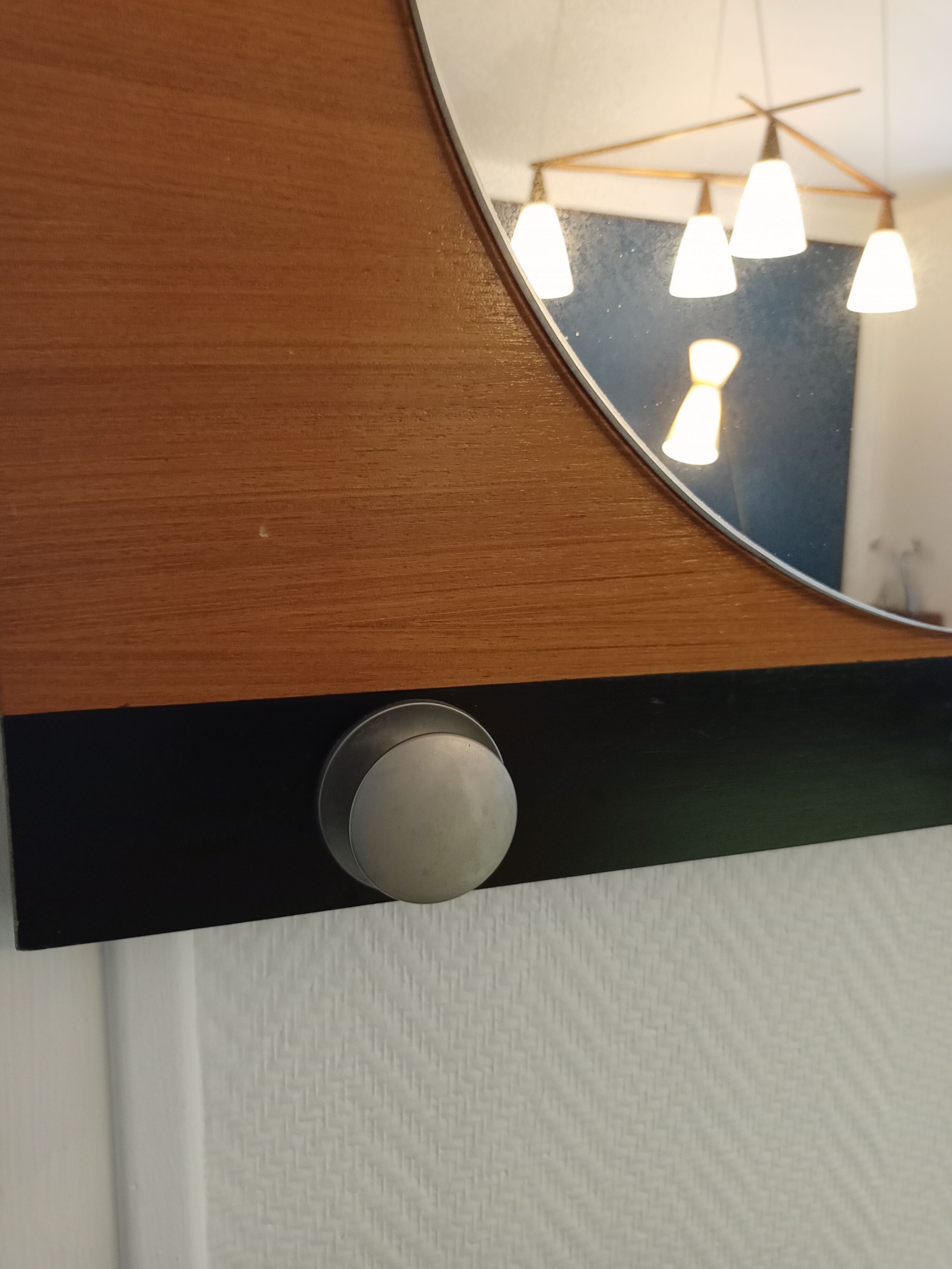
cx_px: 476
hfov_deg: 49.7
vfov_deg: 63.4
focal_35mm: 28
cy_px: 634
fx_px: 1027
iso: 445
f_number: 1.79
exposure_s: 1/50
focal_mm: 3.77
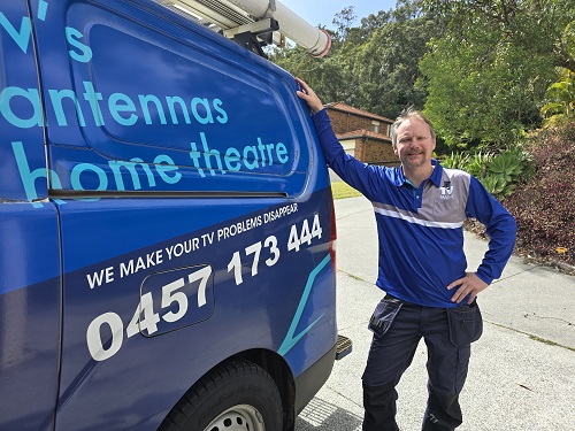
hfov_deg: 73.9
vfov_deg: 58.9
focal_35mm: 23
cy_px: 216
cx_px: 288
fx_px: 382
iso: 12
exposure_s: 1/352
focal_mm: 6.3
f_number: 1.7
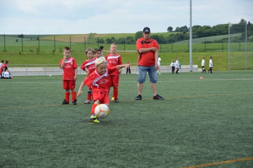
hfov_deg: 18.2
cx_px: 126
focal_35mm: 112
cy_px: 84
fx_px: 790
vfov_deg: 12.2
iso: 400
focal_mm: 75
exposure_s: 1/1250
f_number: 5
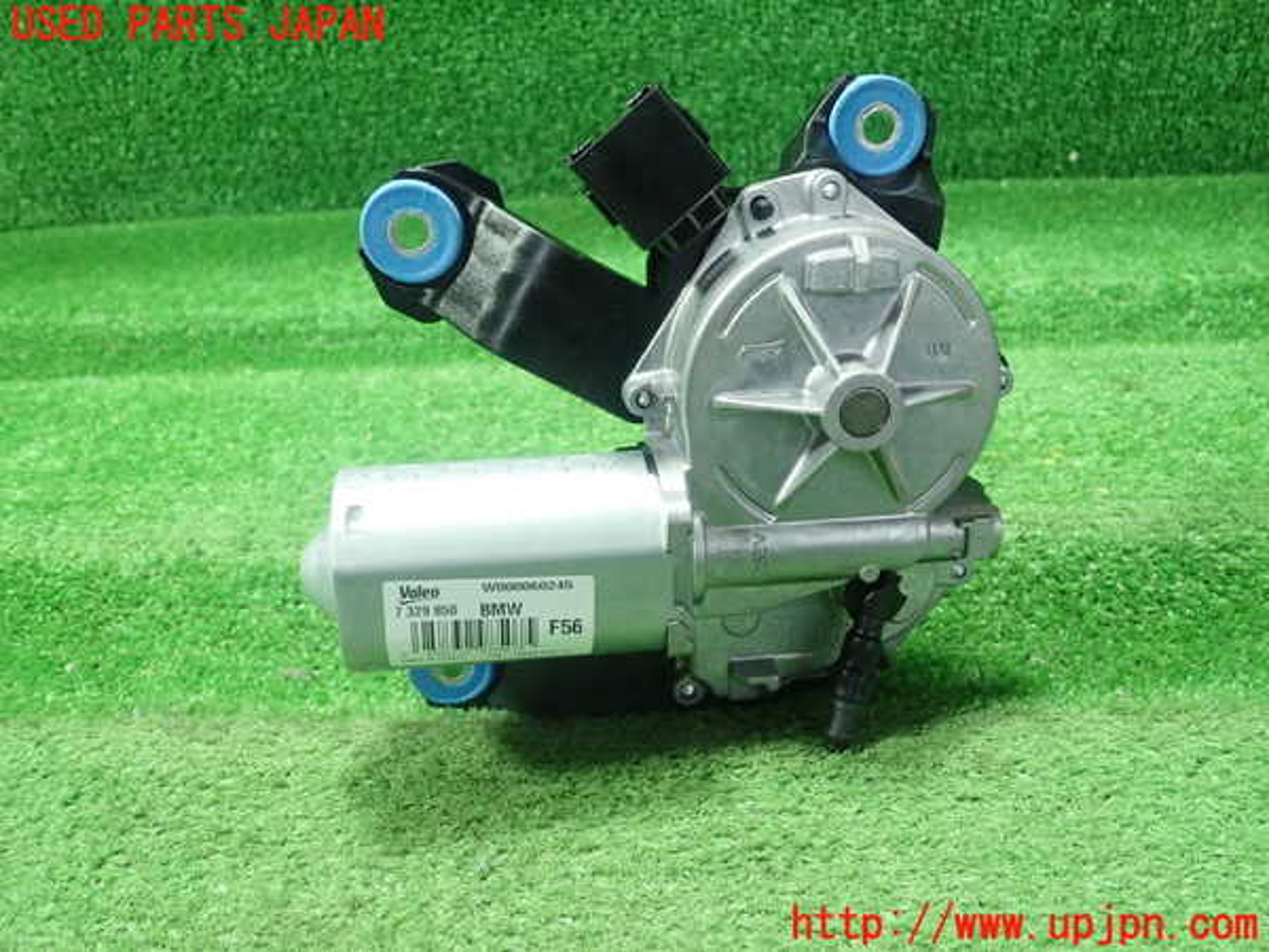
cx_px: 634
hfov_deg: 60.0
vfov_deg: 46.8
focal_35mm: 30
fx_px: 1100
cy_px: 476
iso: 800
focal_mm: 5.5
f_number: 2.3
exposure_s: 1/125
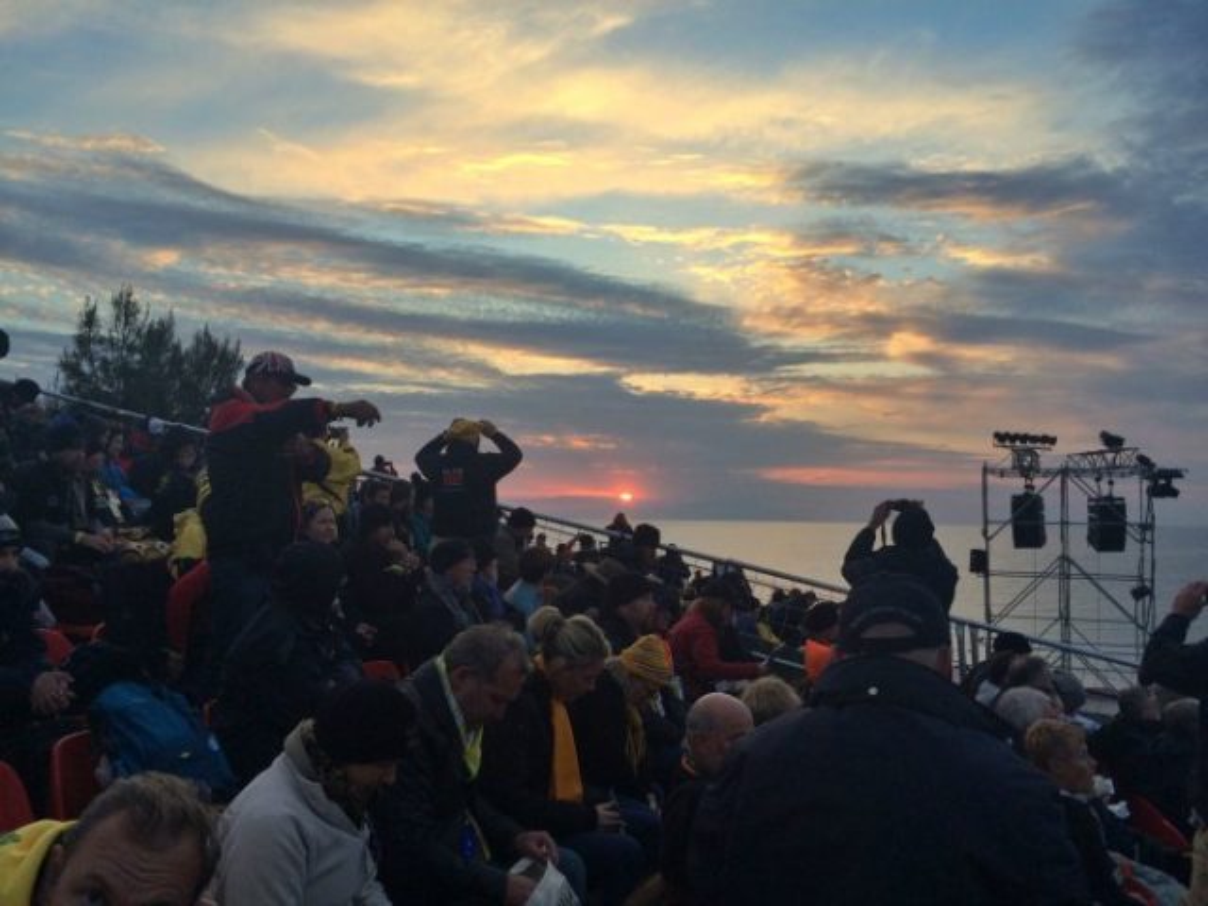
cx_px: 604
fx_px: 1012
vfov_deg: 48.2
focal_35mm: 29
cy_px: 453
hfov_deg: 61.7
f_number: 2.2
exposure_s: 1/380
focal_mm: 4.15
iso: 32
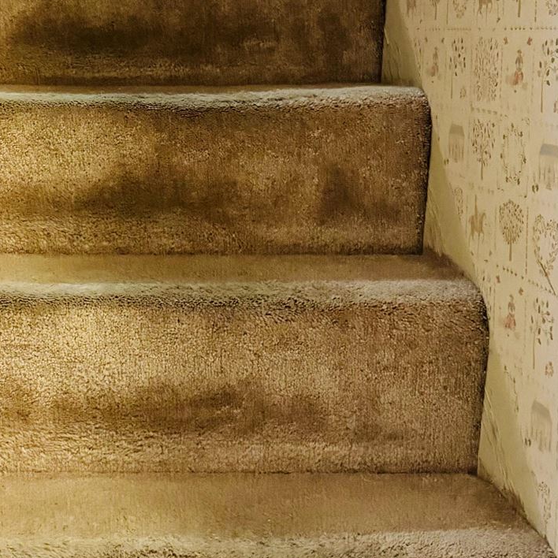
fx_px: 1258
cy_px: 63
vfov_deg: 24.3
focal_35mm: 69
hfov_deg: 24.4
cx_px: 74
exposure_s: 1/40
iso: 1000
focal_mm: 6.76
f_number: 1.78
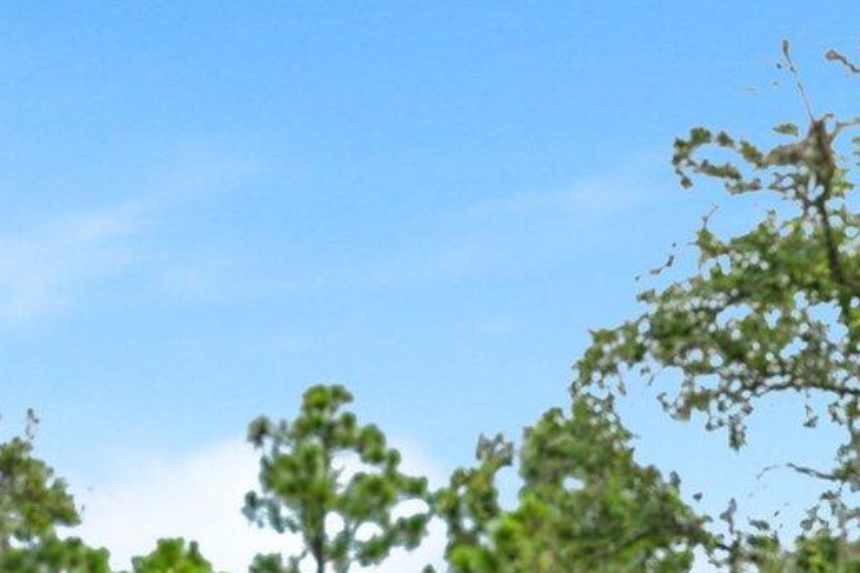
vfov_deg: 5.4
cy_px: 794
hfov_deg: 8.0
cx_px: 1165
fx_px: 6077
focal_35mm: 254
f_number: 6.3
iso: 200
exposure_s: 1/25
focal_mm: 64.1
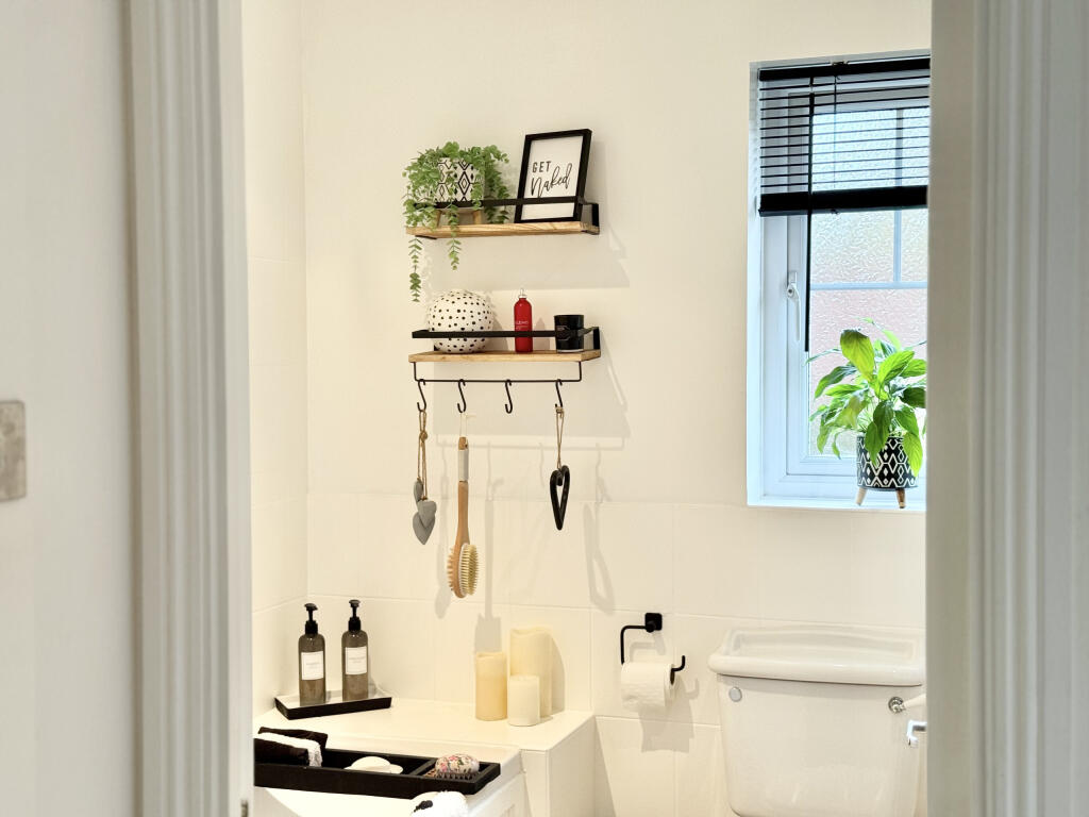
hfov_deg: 39.7
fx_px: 1510
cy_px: 408
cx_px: 544
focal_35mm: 48
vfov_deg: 30.3
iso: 80
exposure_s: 1/50
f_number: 1.78
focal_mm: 6.76
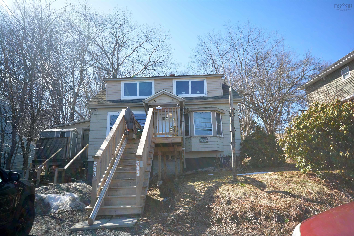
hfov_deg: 77.3
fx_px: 221
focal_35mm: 22
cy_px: 118
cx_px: 177
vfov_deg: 56.1
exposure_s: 1/200
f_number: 7.1
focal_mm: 15
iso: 200
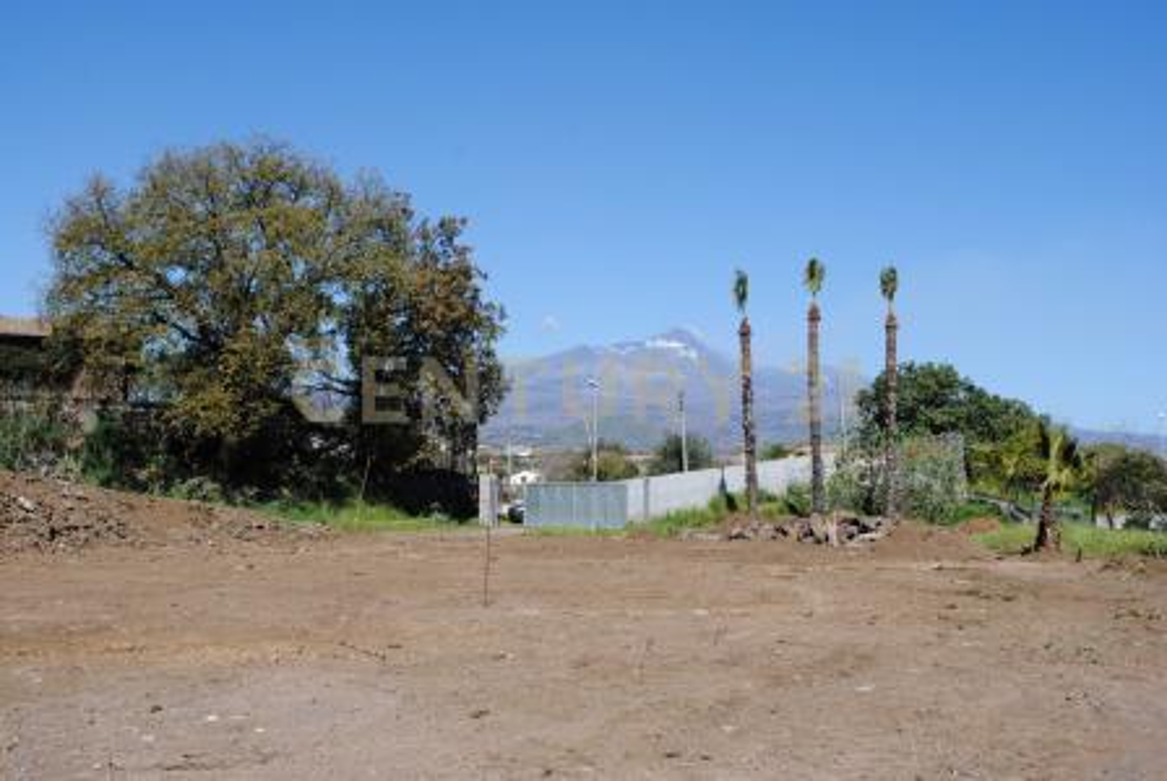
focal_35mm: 36
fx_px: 1169
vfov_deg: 37.0
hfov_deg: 53.1
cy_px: 390
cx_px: 584
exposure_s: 1/250
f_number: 8
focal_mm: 24
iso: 100
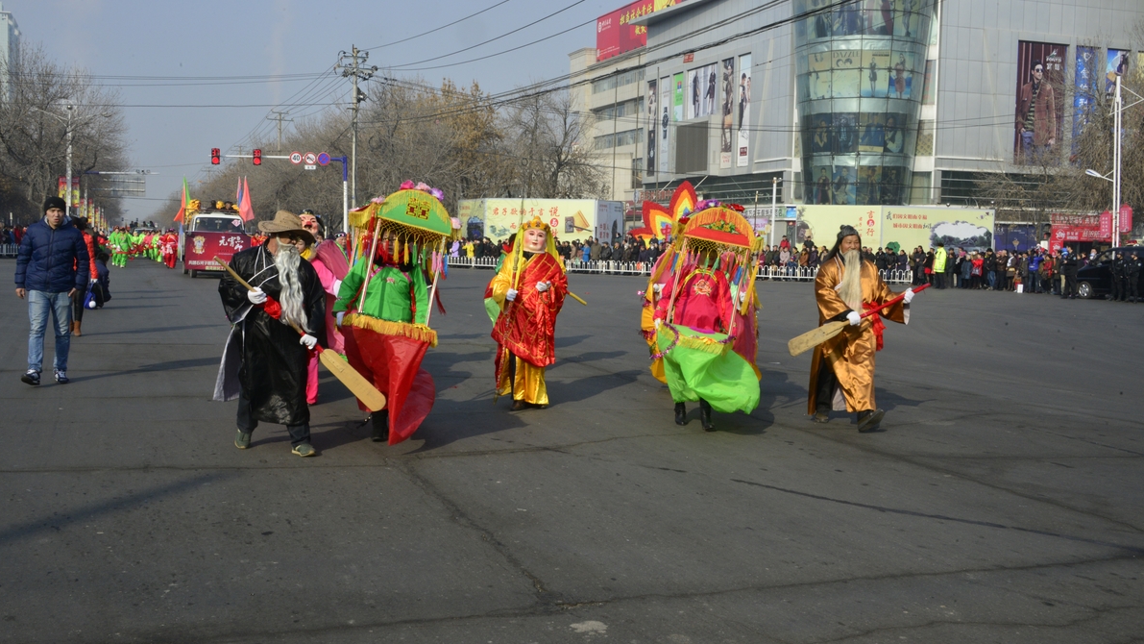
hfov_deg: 52.8
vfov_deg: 31.2
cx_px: 570
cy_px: 298
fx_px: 1153
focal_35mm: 38
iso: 1000
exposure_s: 1/200
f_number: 25
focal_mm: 36
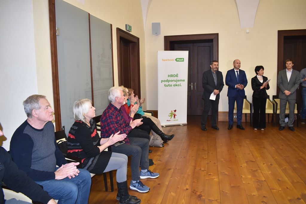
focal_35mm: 27
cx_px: 153
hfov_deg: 67.4
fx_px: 230
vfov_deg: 47.9
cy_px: 102
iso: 560
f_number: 4
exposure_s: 1/60
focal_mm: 18
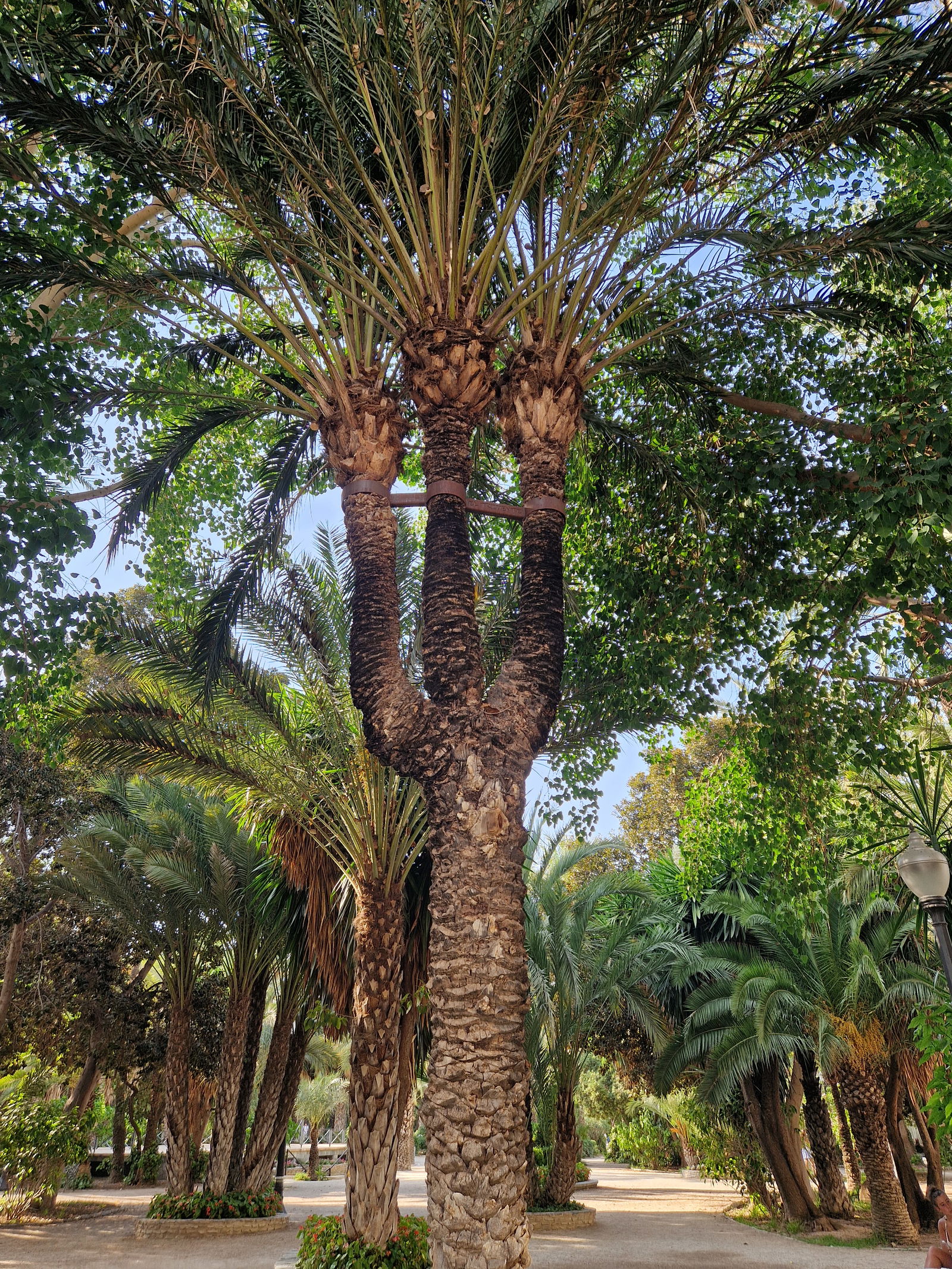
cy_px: 634
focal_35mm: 23
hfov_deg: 58.9
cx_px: 476
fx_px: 843
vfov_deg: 73.9
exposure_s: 1/180
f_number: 1.8
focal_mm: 5.4
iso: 50
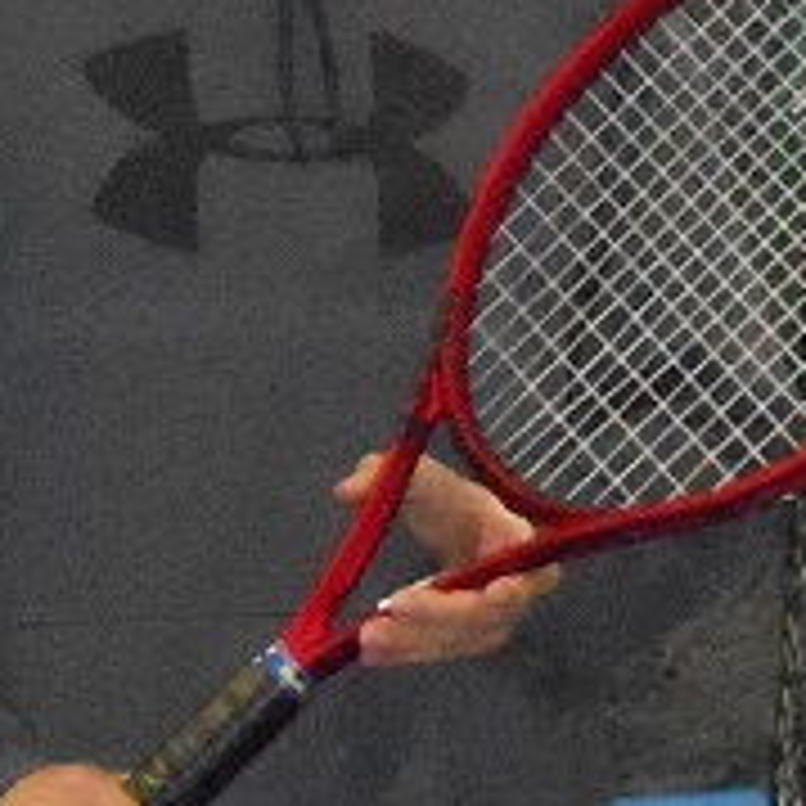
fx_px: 8878
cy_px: 421
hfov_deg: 5.2
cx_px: 783
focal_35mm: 337
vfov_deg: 5.2
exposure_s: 1/60
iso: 1600
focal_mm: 13.6
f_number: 4.4
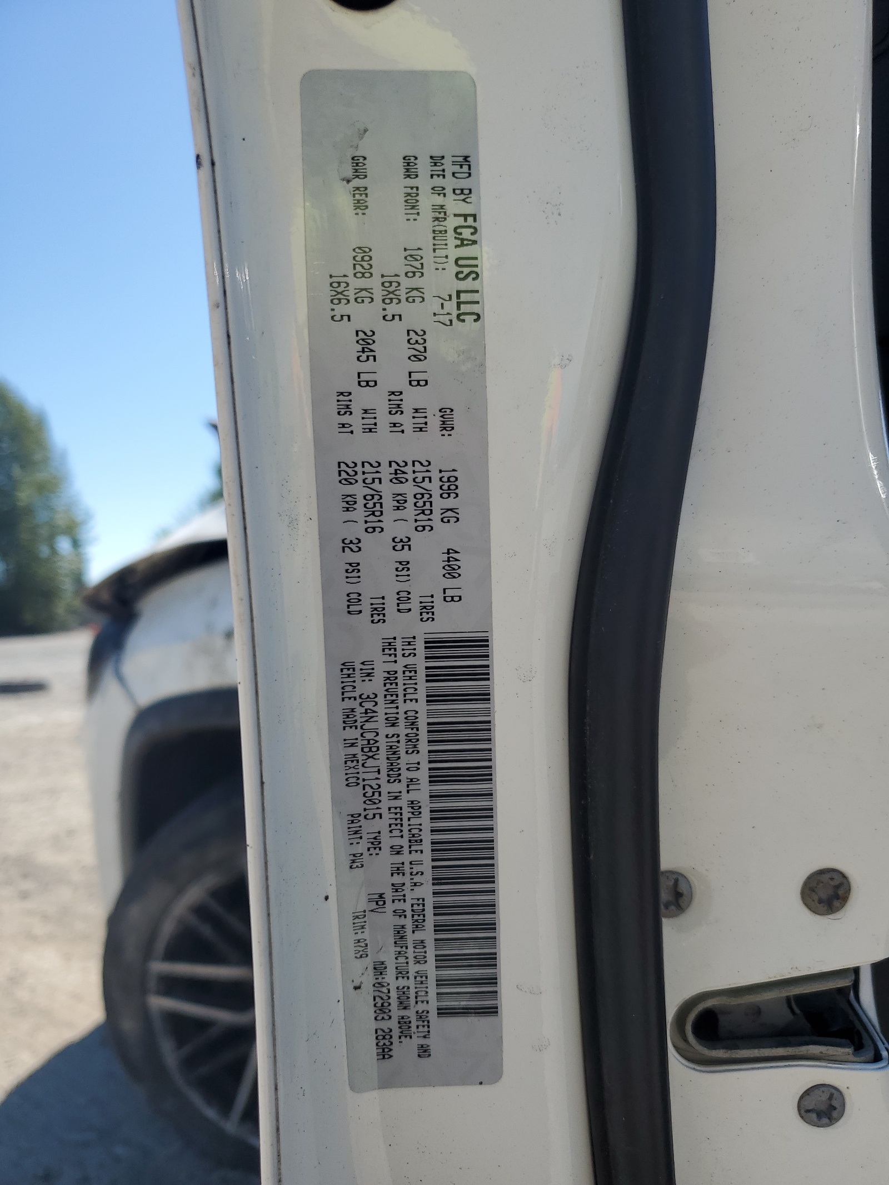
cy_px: 592
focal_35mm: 26
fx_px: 890
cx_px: 444
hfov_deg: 53.1
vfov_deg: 67.3
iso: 50
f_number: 1.5
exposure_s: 1/2500
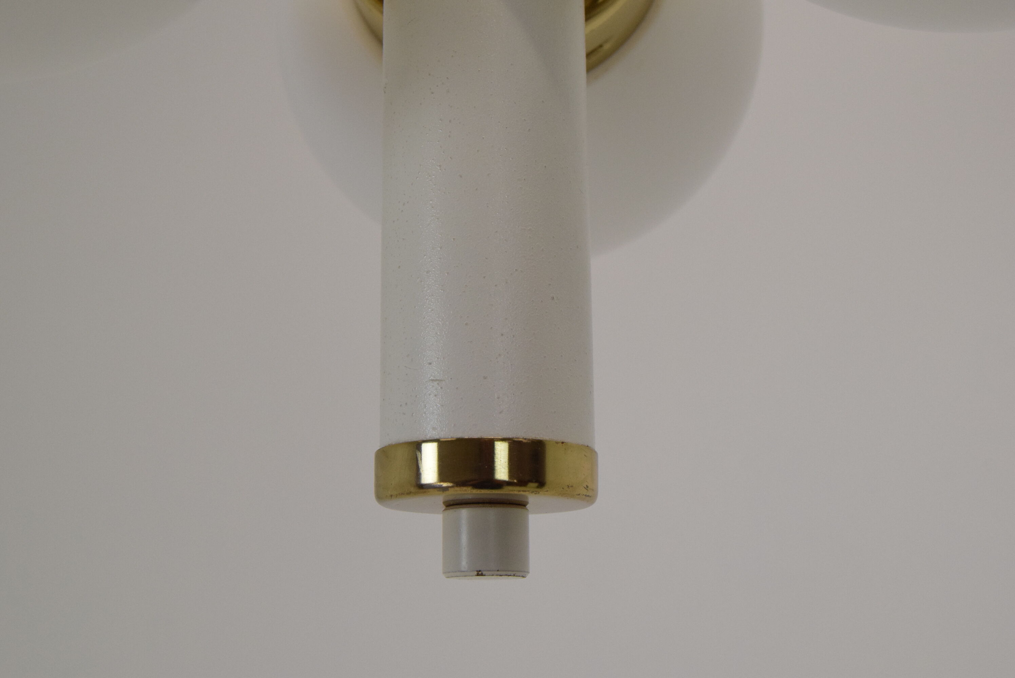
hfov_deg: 38.9
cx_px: 508
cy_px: 339
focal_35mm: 51
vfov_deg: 26.5
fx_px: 1439
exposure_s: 1/400
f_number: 10
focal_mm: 34
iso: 1600
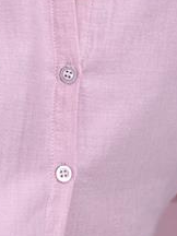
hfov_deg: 16.5
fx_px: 607
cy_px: 75
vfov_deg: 21.9
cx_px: 49
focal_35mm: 89
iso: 64
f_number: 1.78
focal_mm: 6.86
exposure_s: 1/127
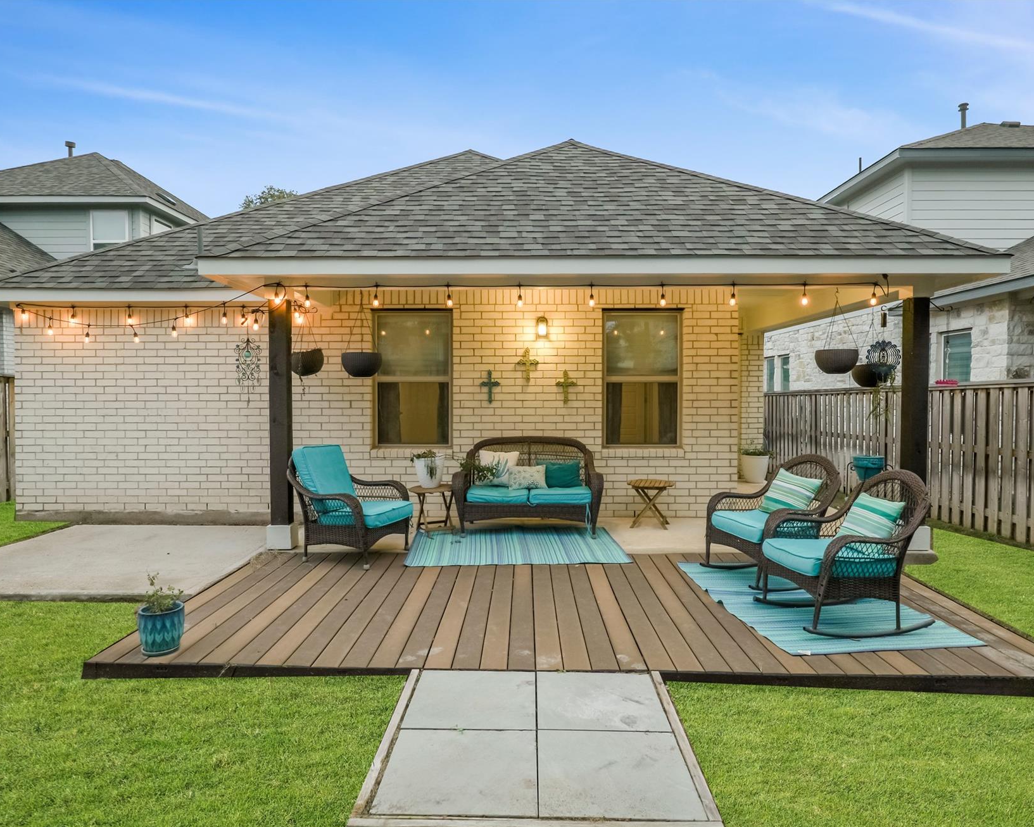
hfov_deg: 80.4
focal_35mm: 20
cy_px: 430
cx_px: 519
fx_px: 612
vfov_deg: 68.1
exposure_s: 1/8
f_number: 9
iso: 200
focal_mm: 17
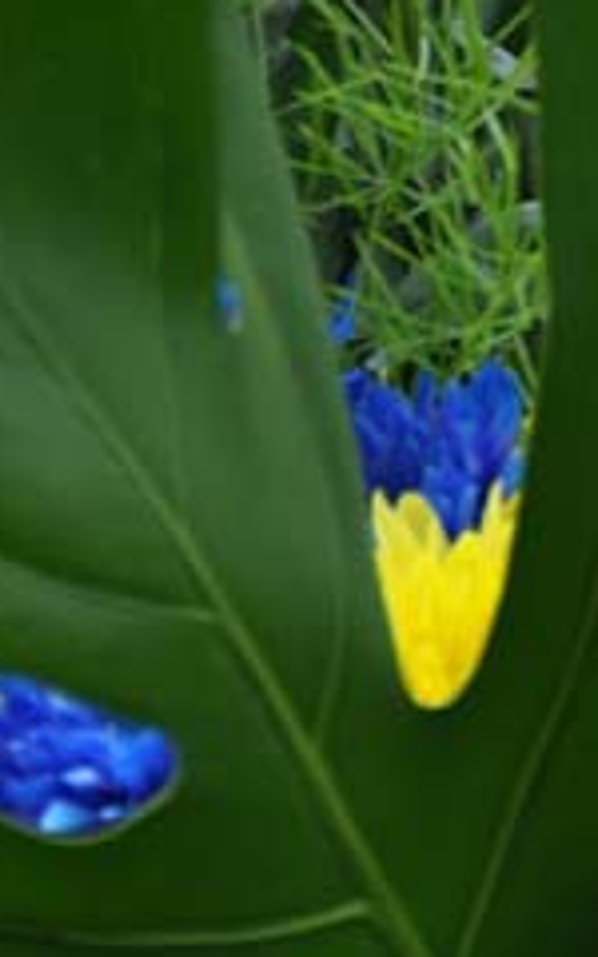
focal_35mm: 1018
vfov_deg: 2.1
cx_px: 1439
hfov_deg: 1.3
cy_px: 536
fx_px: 26545
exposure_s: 1/500
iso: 220
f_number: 5.6
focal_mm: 200
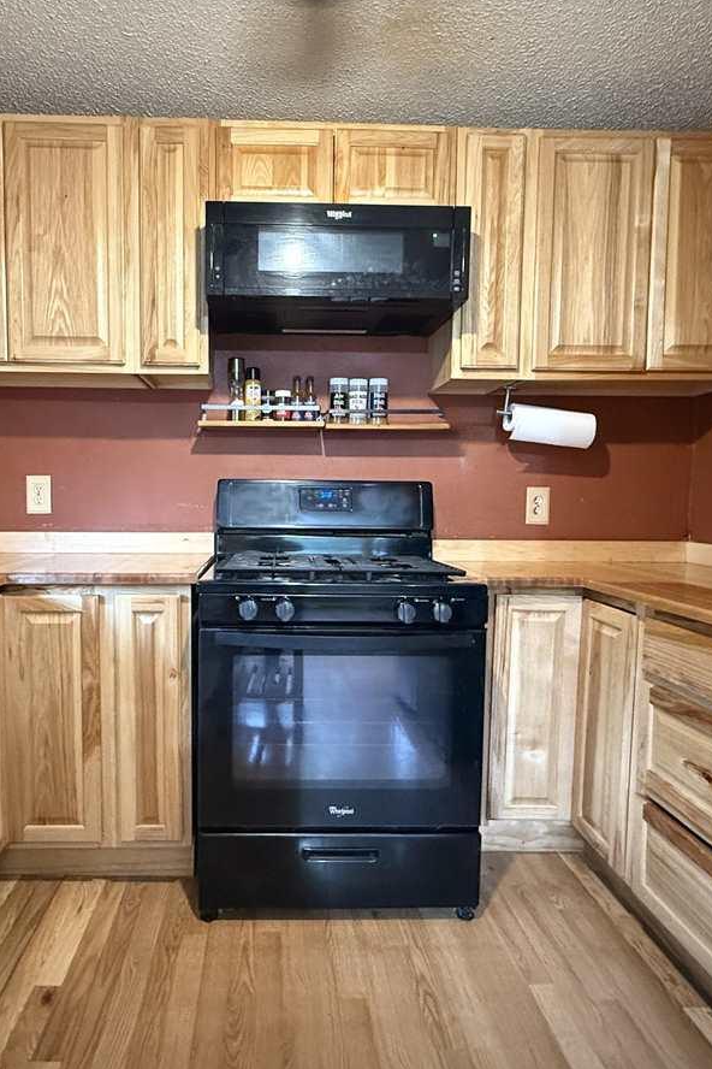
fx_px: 623
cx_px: 285
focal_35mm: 21
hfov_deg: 59.0
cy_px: 532
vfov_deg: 81.2
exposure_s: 1/40
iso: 1000
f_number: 2.2
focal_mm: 2.22
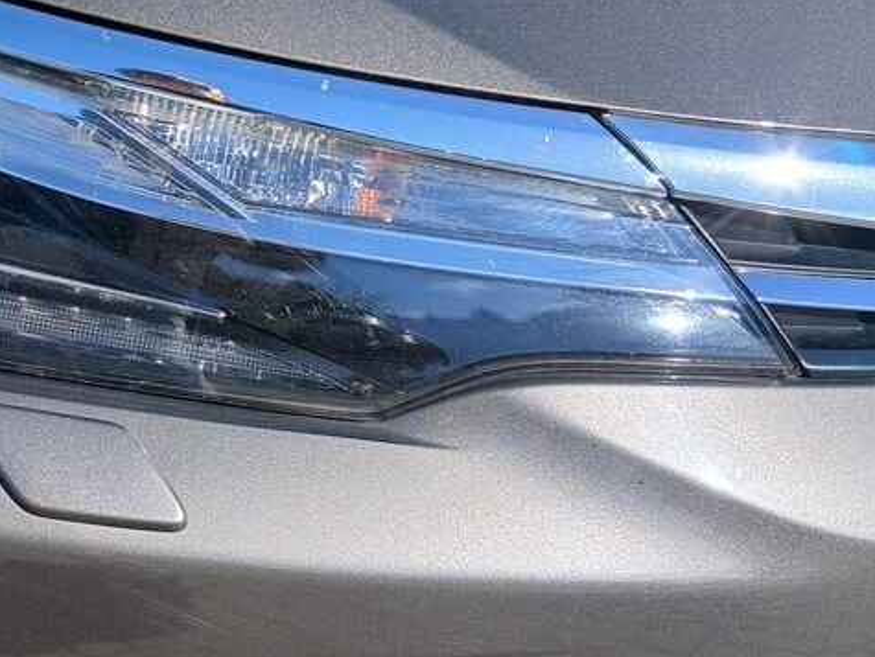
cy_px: 259
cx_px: 114
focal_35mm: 56
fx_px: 1417
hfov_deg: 32.8
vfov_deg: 26.1
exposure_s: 1/401
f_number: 1.8
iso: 20
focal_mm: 3.98
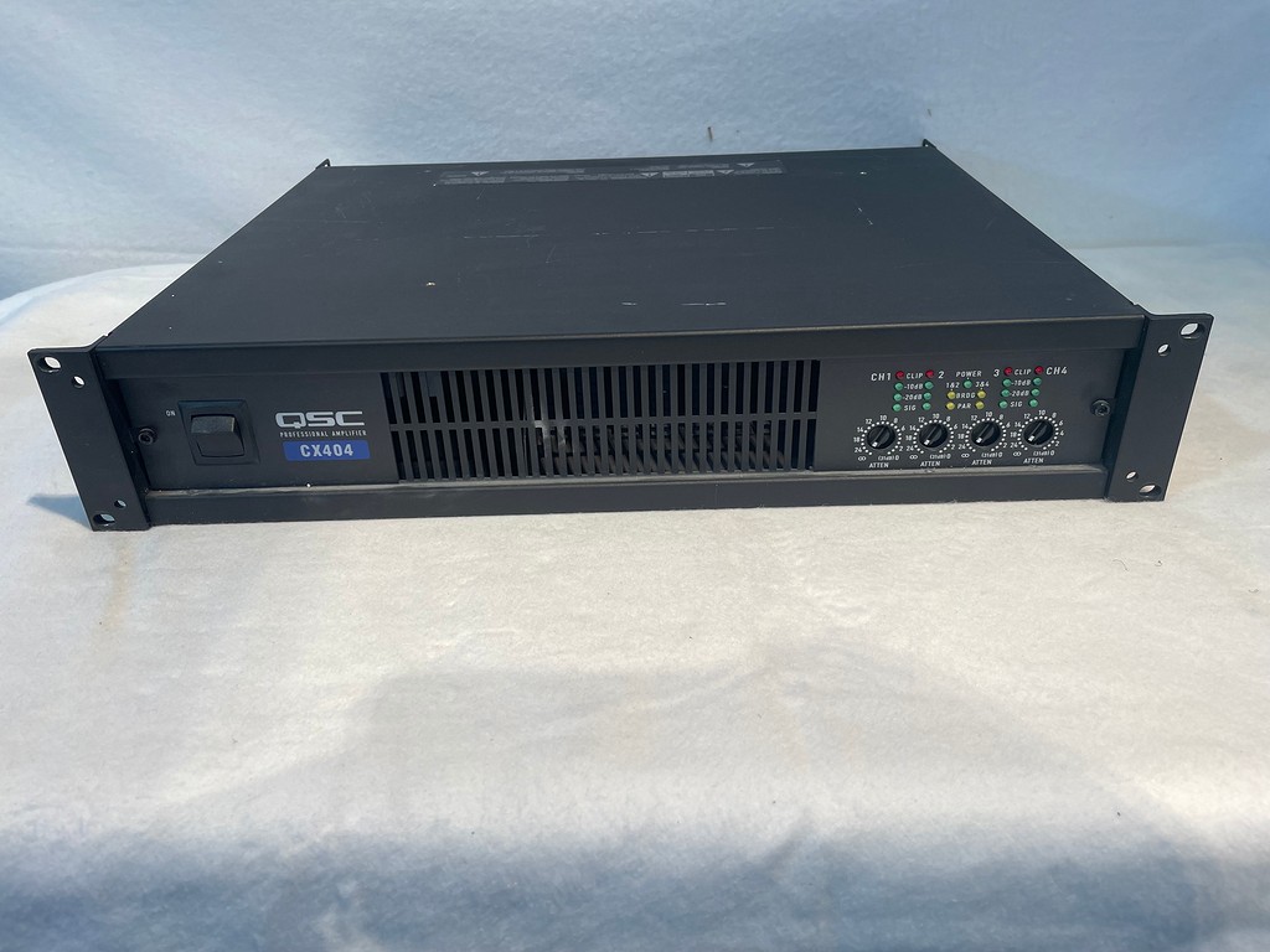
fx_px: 954
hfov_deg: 67.3
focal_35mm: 26
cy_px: 476
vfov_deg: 53.1
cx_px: 635
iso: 32
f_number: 1.6
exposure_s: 1/127
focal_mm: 4.2
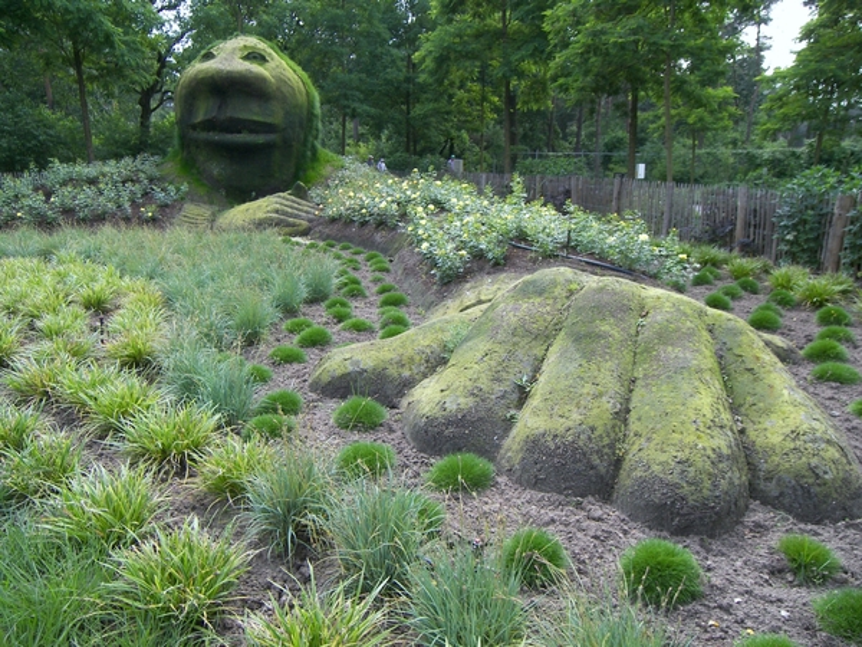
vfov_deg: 56.8
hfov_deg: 71.6
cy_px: 324
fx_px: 598
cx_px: 431
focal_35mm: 24
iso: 100
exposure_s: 1/400
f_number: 2.8
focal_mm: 5
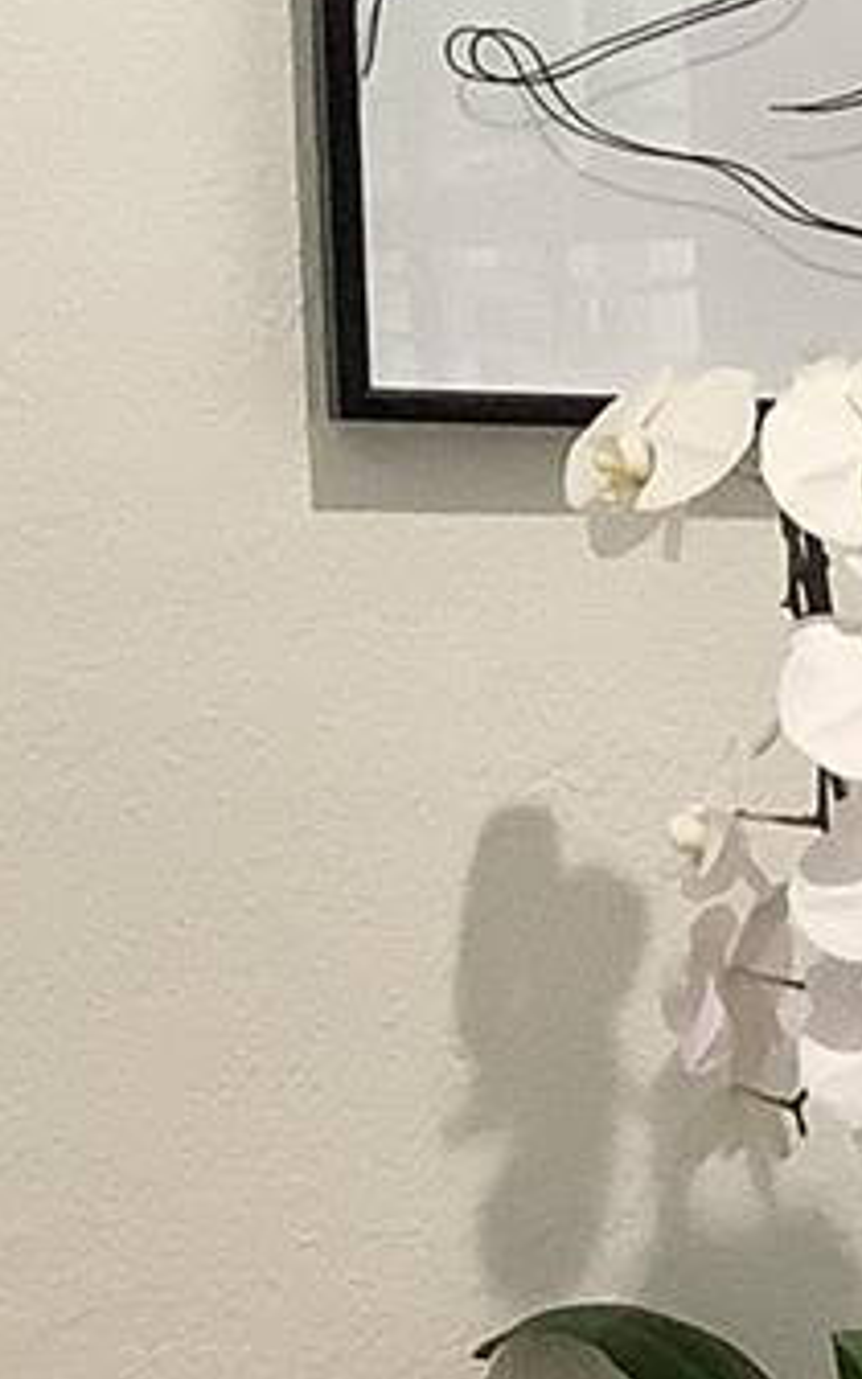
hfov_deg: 8.0
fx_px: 5638
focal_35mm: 150
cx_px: 2122
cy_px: 1252
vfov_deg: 13.8
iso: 200
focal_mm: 3.3
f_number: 2.4
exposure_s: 1/60
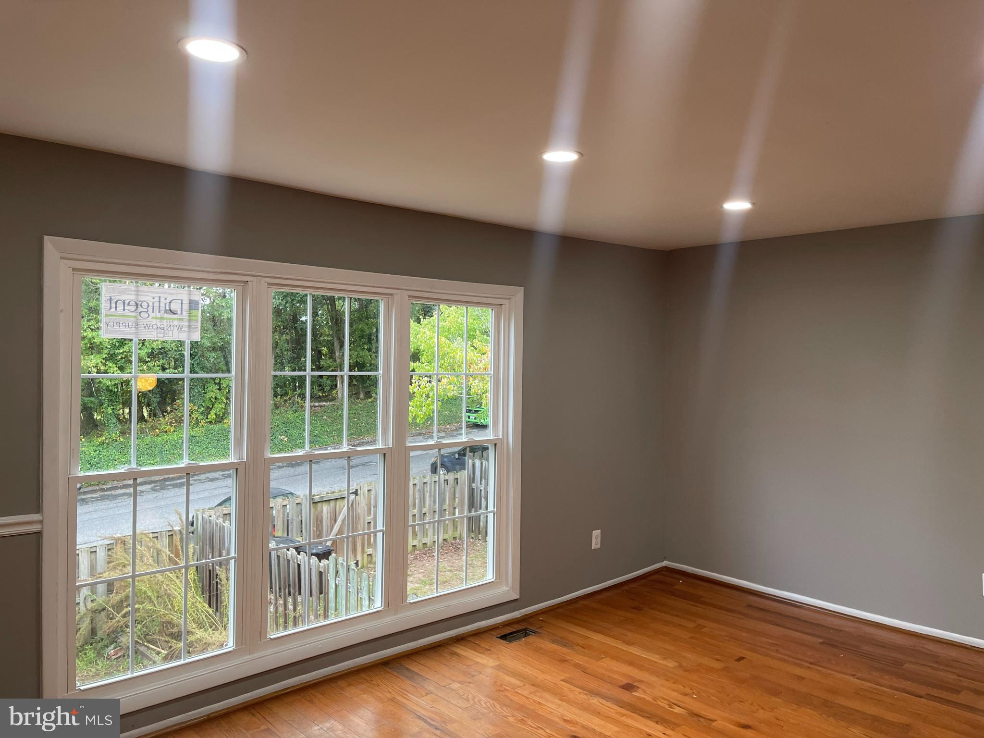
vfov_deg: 53.1
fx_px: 739
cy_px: 369
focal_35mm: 26
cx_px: 492
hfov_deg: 67.3
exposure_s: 1/120
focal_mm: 5.1
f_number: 1.6
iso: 125
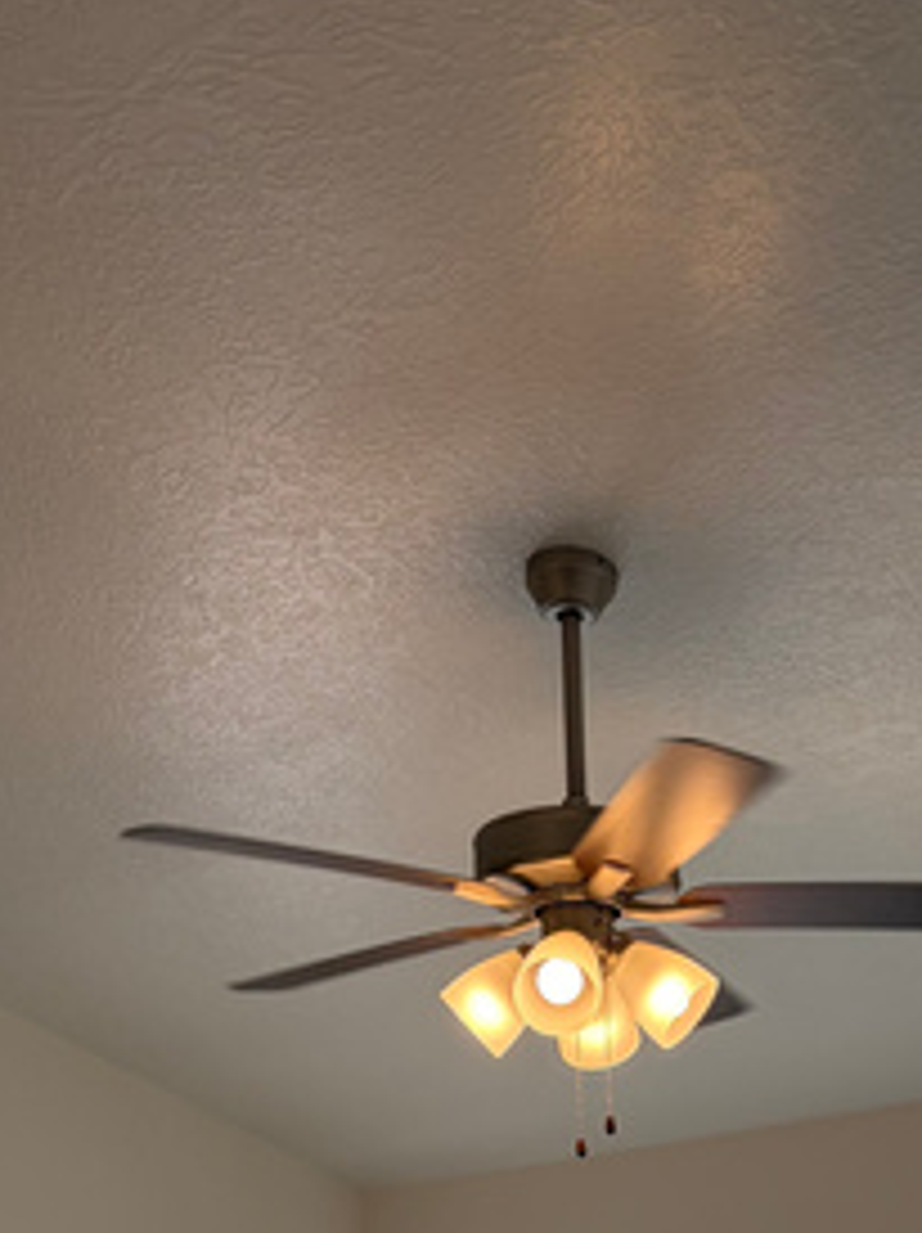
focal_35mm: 73
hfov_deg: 20.1
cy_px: 1634
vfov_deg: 23.4
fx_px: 2597
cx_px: 598
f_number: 1.6
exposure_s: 1/261
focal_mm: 5.96
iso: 50
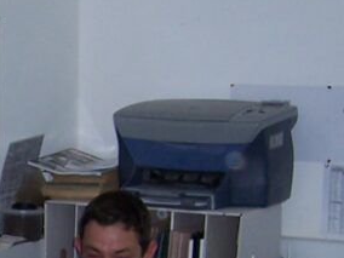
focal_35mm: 152
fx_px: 1511
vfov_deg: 9.6
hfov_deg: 12.2
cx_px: -207
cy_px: 317
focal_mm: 6
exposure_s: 1/60
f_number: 3
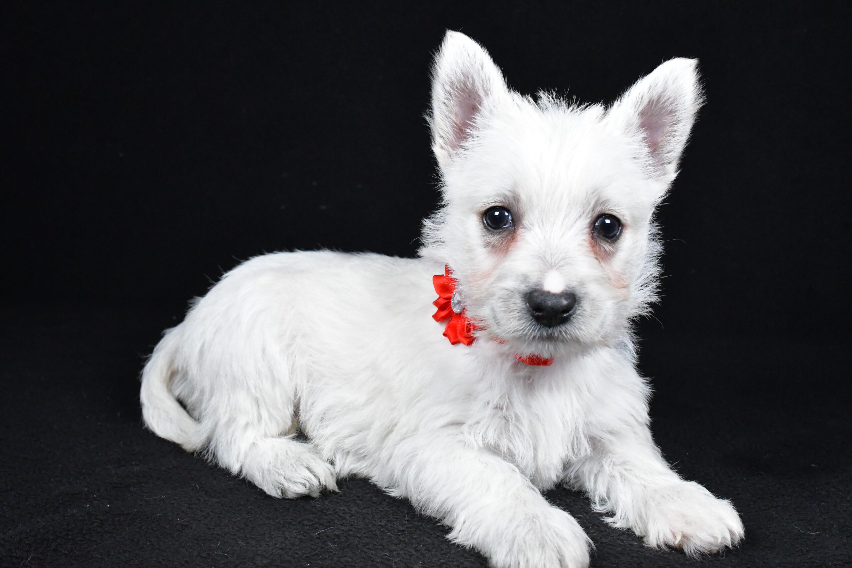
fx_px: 994
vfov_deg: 31.9
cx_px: 426
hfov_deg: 46.4
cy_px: 284
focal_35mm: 42
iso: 6400
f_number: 9
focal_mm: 28
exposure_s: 1/800
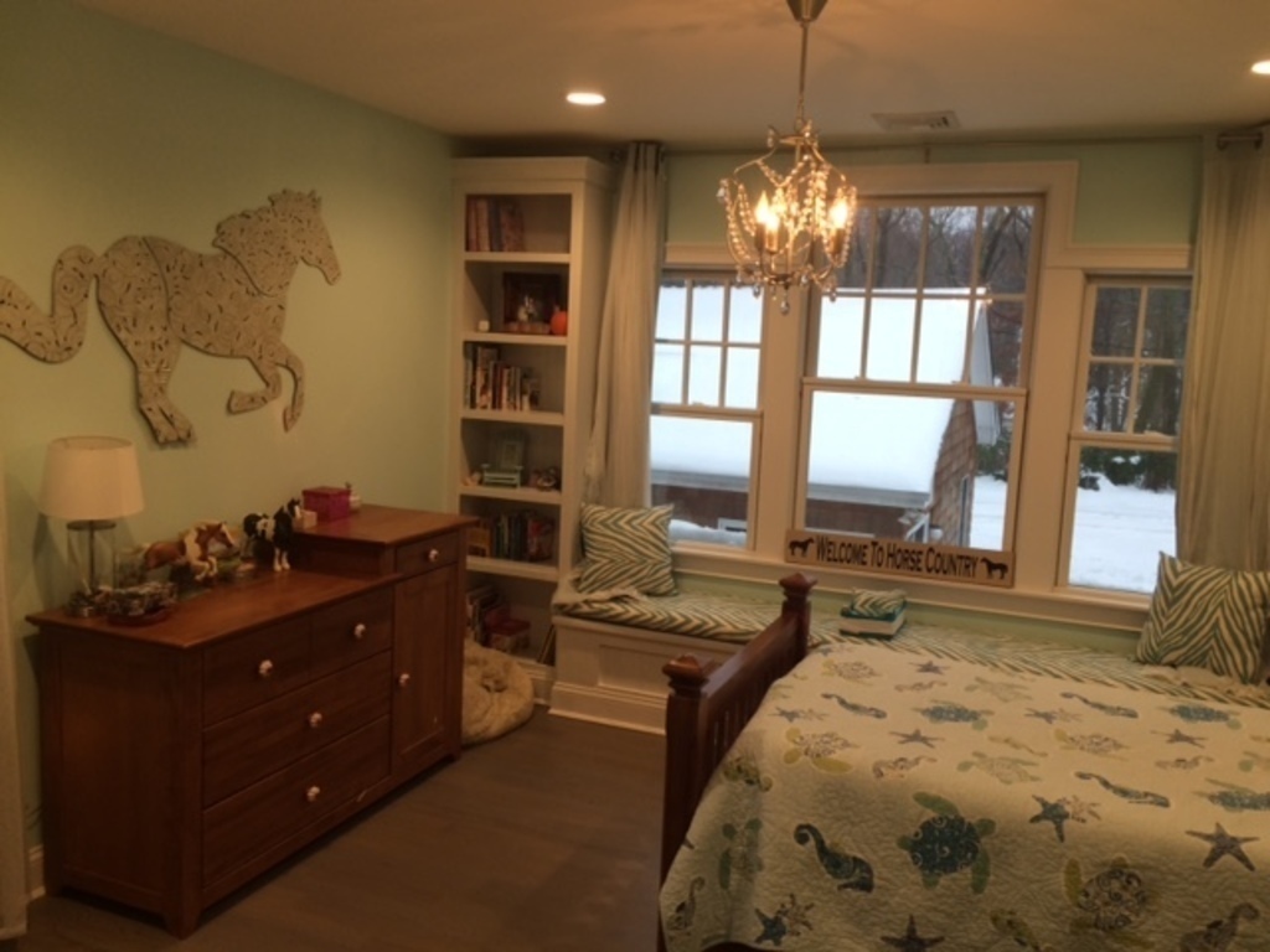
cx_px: 635
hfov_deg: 61.7
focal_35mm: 29
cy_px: 476
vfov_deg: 48.2
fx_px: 1064
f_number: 2.2
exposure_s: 1/30
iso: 40
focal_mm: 4.15
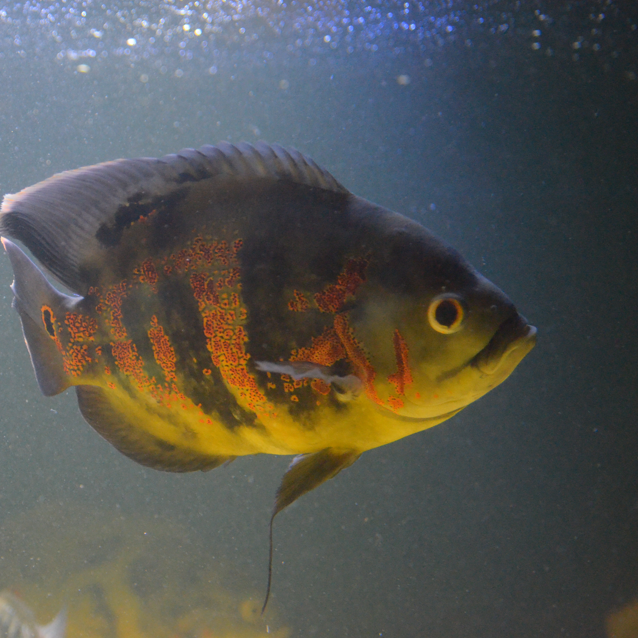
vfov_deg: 8.6
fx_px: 4226
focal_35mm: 203
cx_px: 341
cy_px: 318
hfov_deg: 8.6
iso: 3200
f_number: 4.5
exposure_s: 1/125
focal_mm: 105
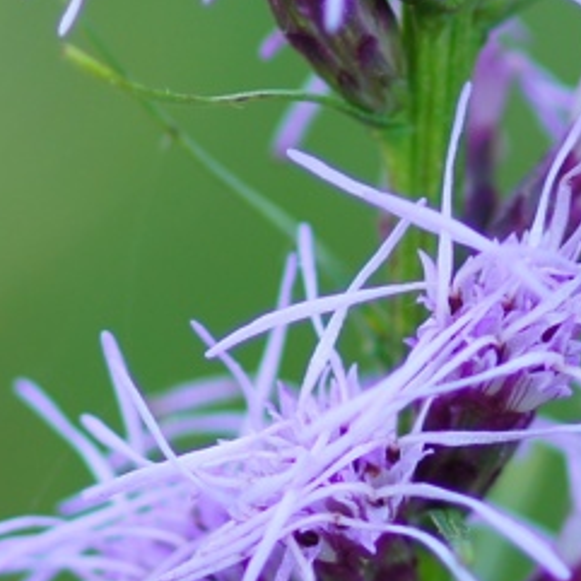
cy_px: 151
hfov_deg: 3.2
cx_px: 441
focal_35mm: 541
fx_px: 10273
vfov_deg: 3.2
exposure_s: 1/250
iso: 100
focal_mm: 100
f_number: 2.8
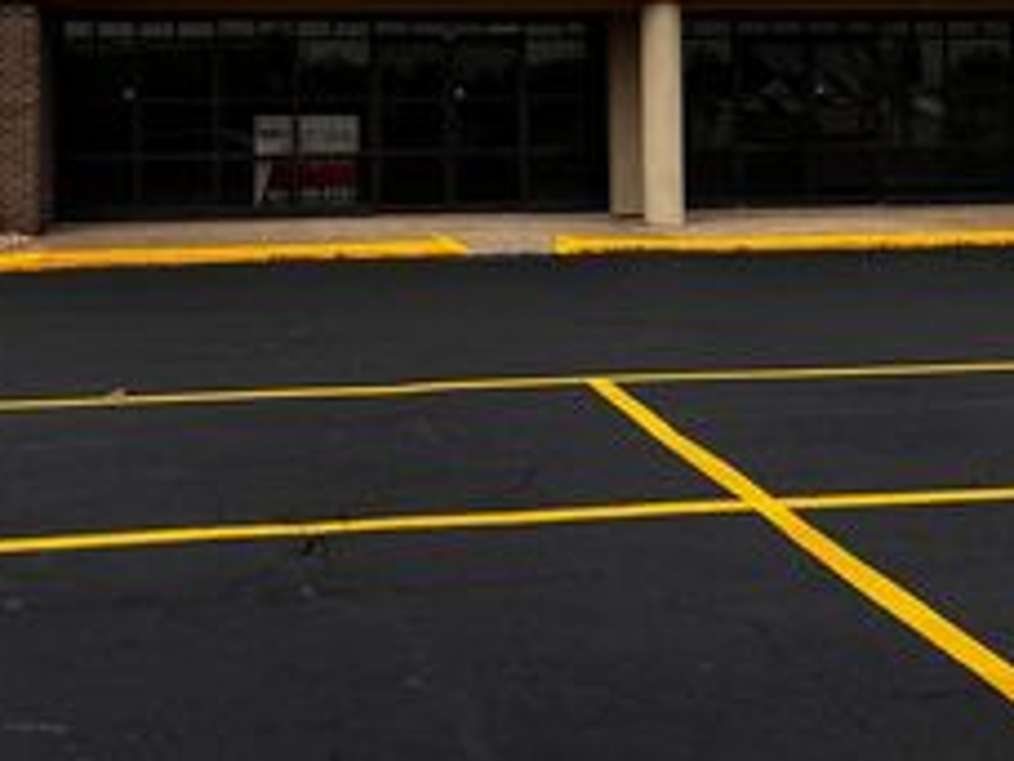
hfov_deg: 33.8
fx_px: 1670
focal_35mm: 57
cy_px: 73
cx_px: 511
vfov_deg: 24.9
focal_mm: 5.7
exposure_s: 1/5587
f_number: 1.5
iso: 50
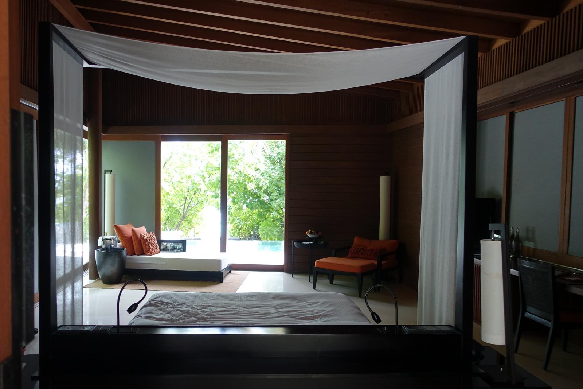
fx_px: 437
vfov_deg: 47.9
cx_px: 257
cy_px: 210
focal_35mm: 27
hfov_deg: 67.1
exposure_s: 1/250
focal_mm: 8.8
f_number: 1.8
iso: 320
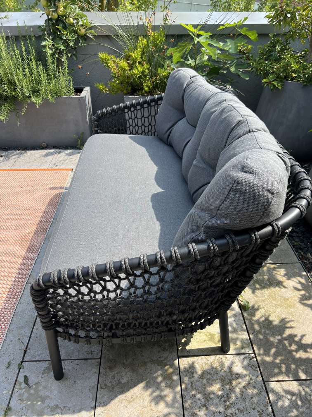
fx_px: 312
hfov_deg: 53.1
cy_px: 208
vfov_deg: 67.3
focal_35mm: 26
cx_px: 156
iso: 50
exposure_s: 1/1597
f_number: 1.5
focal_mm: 5.7
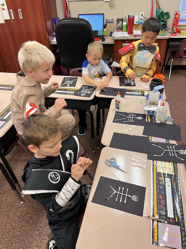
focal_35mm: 26
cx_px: 93
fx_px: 186
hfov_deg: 53.1
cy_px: 124
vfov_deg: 67.3
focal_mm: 5.1
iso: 125
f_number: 1.6
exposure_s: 1/60
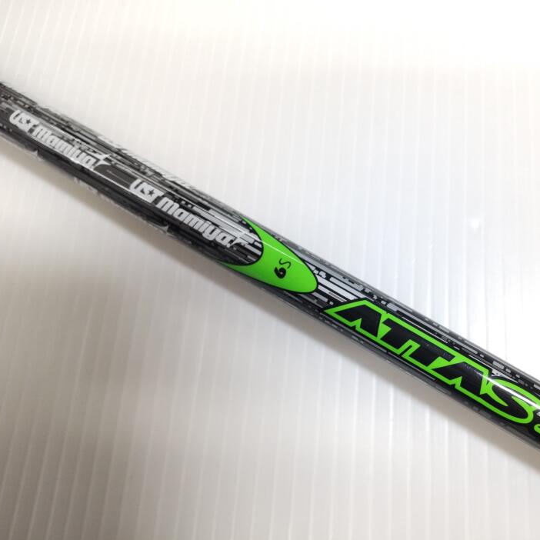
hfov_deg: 54.4
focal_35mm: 29
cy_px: 271
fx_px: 512
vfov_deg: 55.6
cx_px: 363
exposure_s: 1/60
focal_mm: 3.43
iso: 76
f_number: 2
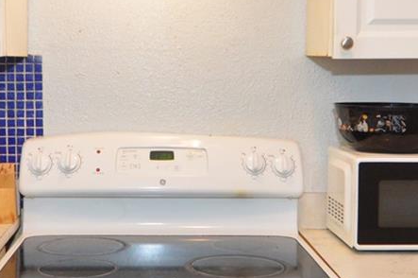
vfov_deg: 20.9
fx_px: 754
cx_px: 148
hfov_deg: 30.8
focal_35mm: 65
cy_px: 142
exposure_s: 1/60
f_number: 4
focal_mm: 12
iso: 800
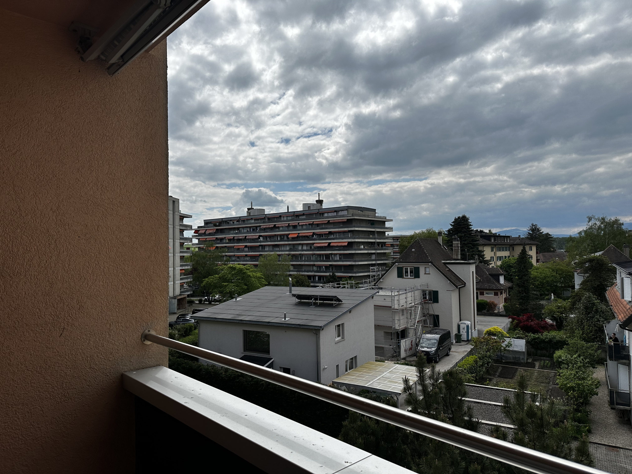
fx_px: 438
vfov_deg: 56.8
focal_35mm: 24
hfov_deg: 71.6
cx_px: 316
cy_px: 237
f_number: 1.78
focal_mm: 6.86
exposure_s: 1/9709
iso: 80
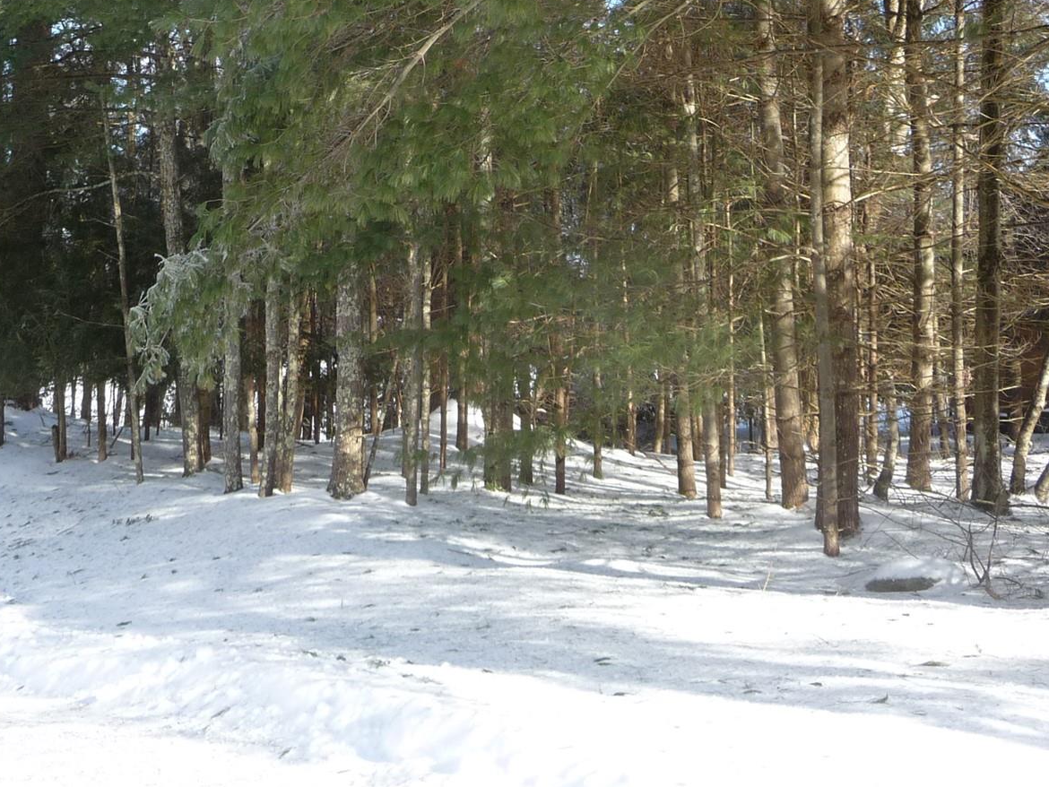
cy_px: 130
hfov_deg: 38.8
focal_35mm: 49
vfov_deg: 28.9
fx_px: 1485
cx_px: 462
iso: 100
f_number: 3.3
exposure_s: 1/250
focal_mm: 4.7
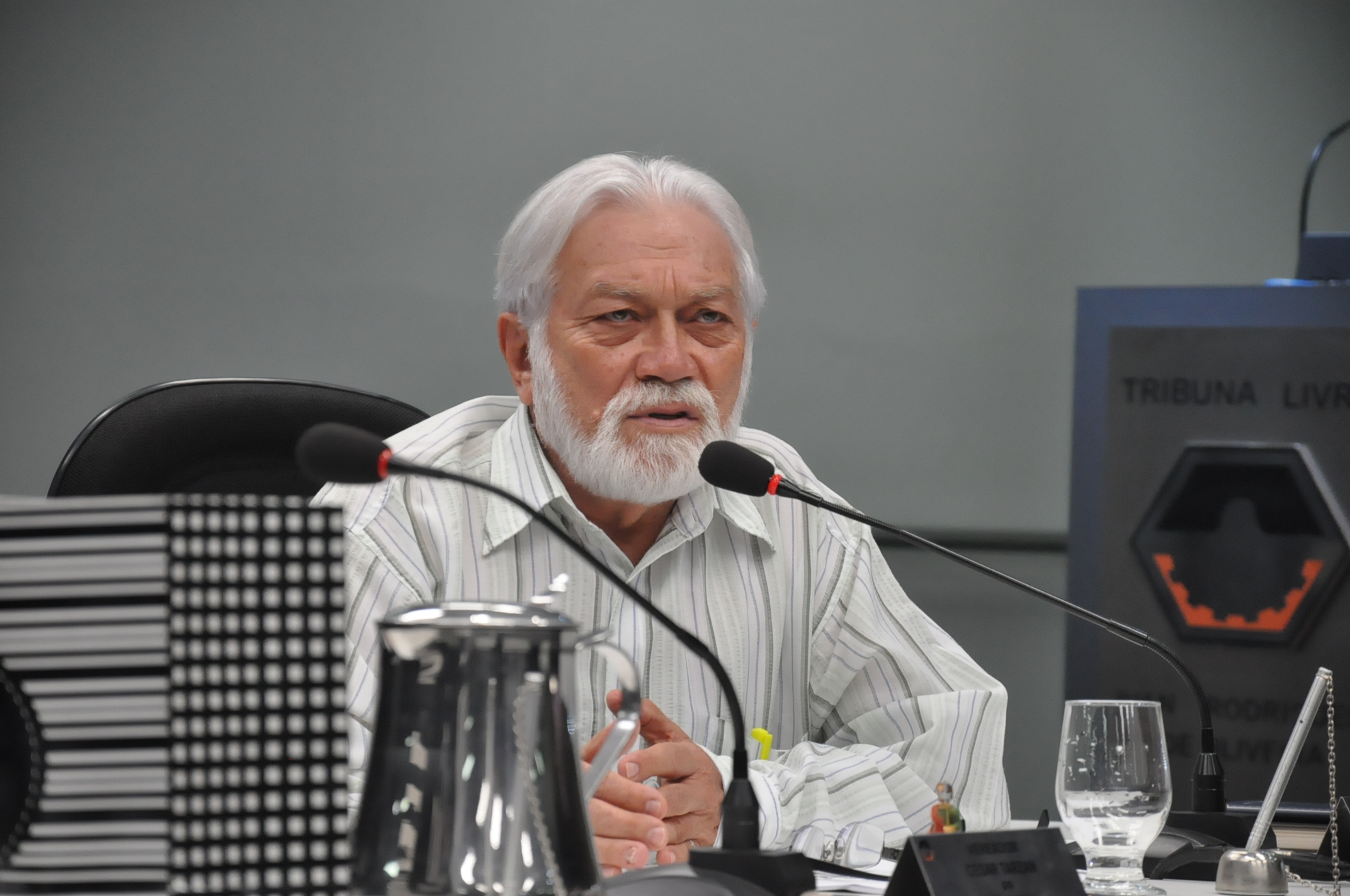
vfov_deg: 8.7
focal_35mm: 158
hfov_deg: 13.1
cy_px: 448
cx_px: 675
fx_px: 5899
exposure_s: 1/125
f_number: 5.6
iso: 2000
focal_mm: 105
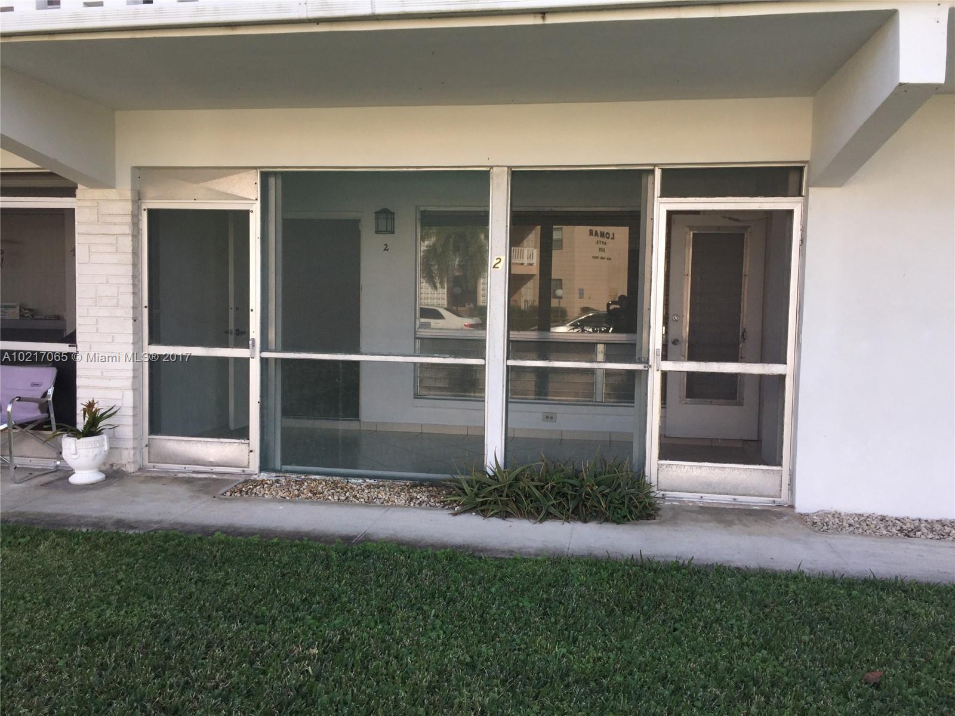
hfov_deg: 61.7
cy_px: 358
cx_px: 478
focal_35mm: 29
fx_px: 800
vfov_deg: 48.2
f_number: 2.2
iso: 32
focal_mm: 4.15
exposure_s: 1/638
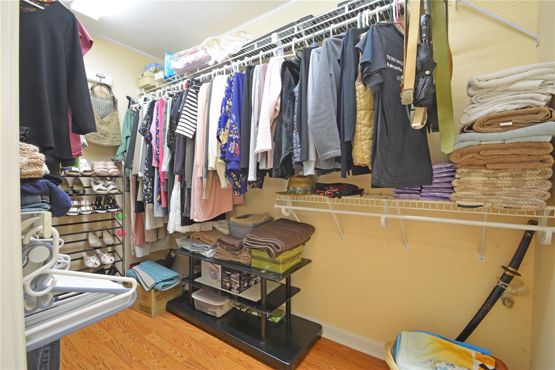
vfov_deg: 77.3
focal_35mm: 15
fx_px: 231
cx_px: 278
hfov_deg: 100.4
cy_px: 185
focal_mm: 10
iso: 100
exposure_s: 2
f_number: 13
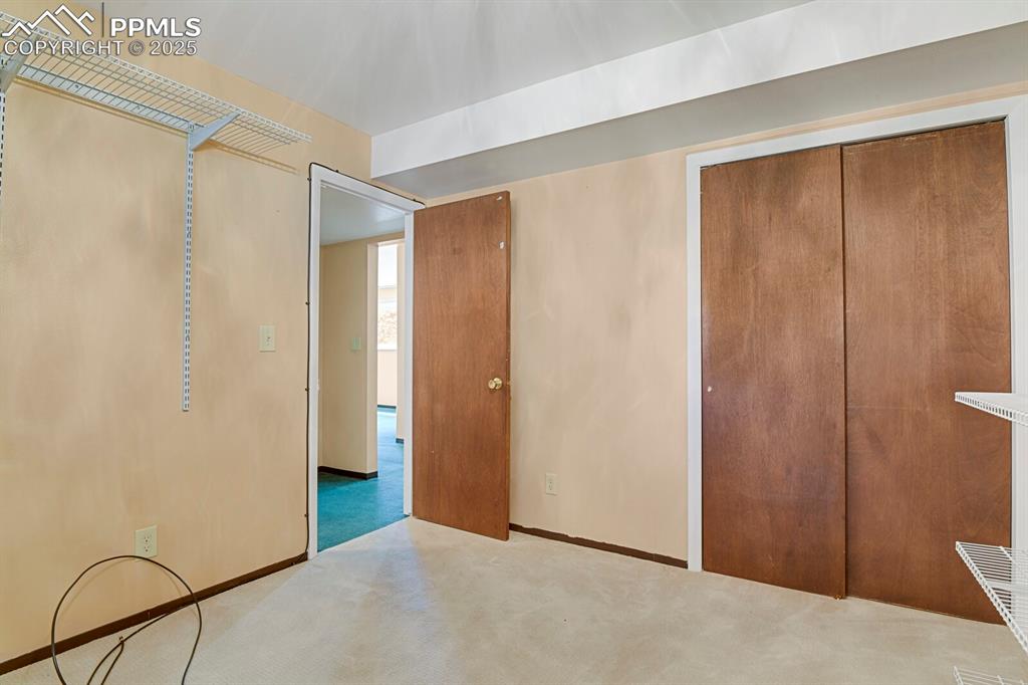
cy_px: 342
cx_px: 514
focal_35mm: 17
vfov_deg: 70.4
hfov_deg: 93.3
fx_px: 485
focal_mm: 17
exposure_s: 20
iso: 250
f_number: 8
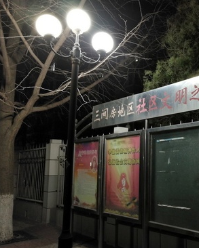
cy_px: 126
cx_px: 166
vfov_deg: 50.3
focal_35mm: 36
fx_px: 265
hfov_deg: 39.1
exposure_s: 1/16.7
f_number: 2.2
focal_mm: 3.84
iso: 1600
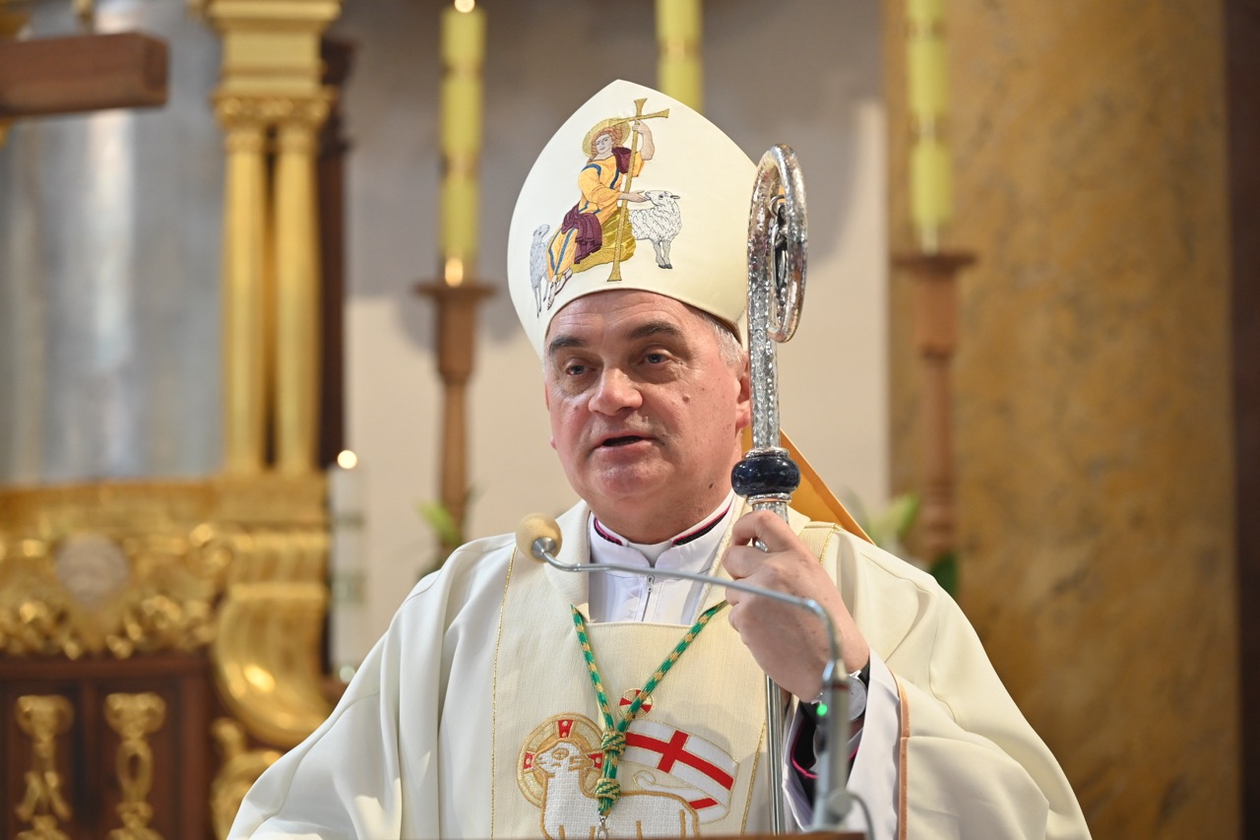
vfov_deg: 12.4
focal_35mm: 110
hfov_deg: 18.6
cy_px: 420
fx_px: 3849
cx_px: 630
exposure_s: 1/125
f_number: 4
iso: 2000
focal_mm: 110
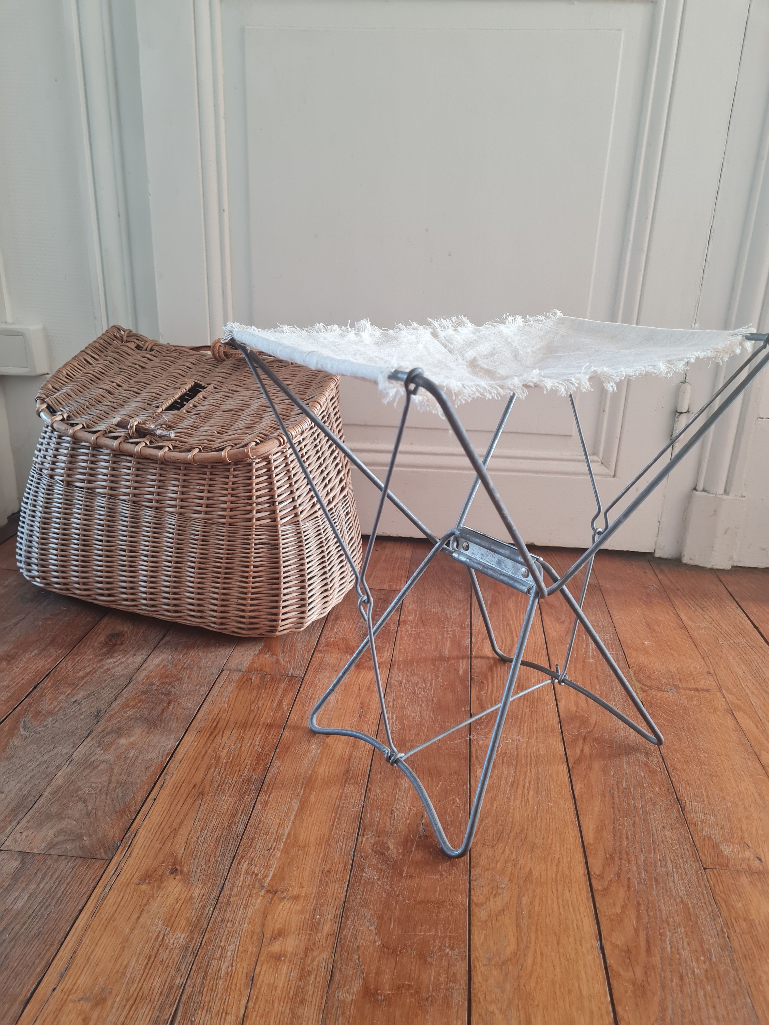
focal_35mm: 26
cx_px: 384
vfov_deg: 67.3
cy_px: 512
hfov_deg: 53.1
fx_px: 770
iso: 250
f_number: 1.8
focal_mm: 5.4
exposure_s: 1/50
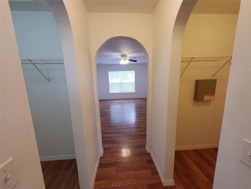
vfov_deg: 89.9
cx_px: 126
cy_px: 94
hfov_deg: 106.2
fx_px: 94
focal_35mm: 13
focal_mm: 1.13
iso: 160
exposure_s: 1/60
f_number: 2.2
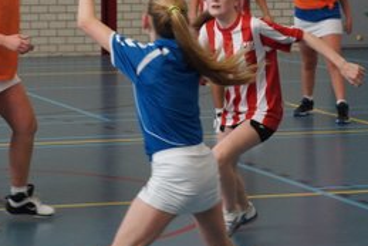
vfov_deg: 9.9
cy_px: 63
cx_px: 85
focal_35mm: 139
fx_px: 1422
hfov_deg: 14.7
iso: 800
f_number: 4.5
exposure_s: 1/200
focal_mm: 50
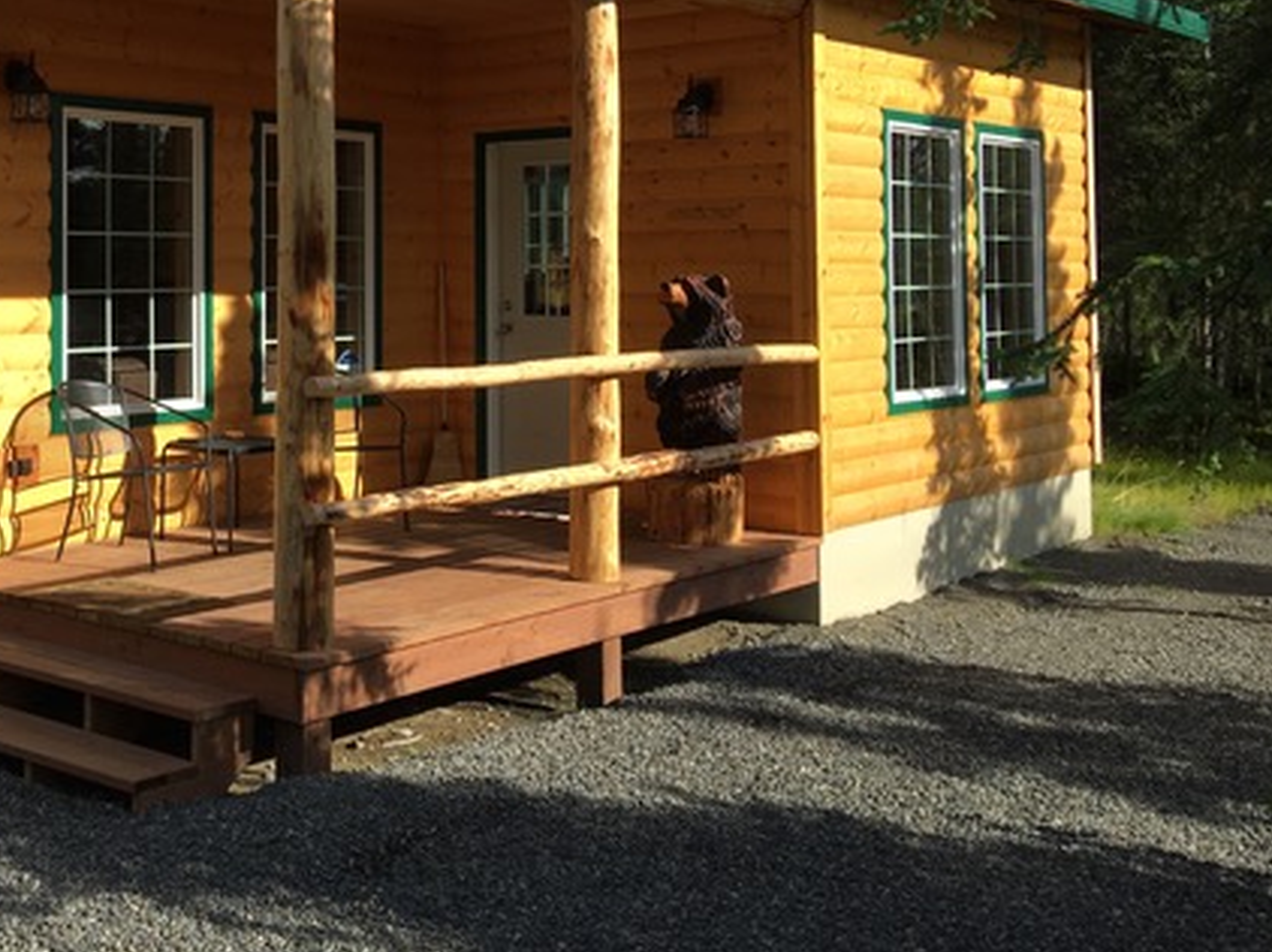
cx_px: 341
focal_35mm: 44
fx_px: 1616
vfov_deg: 32.2
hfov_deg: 41.9
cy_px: 235
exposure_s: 1/999
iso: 25
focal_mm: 4.15
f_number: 2.2
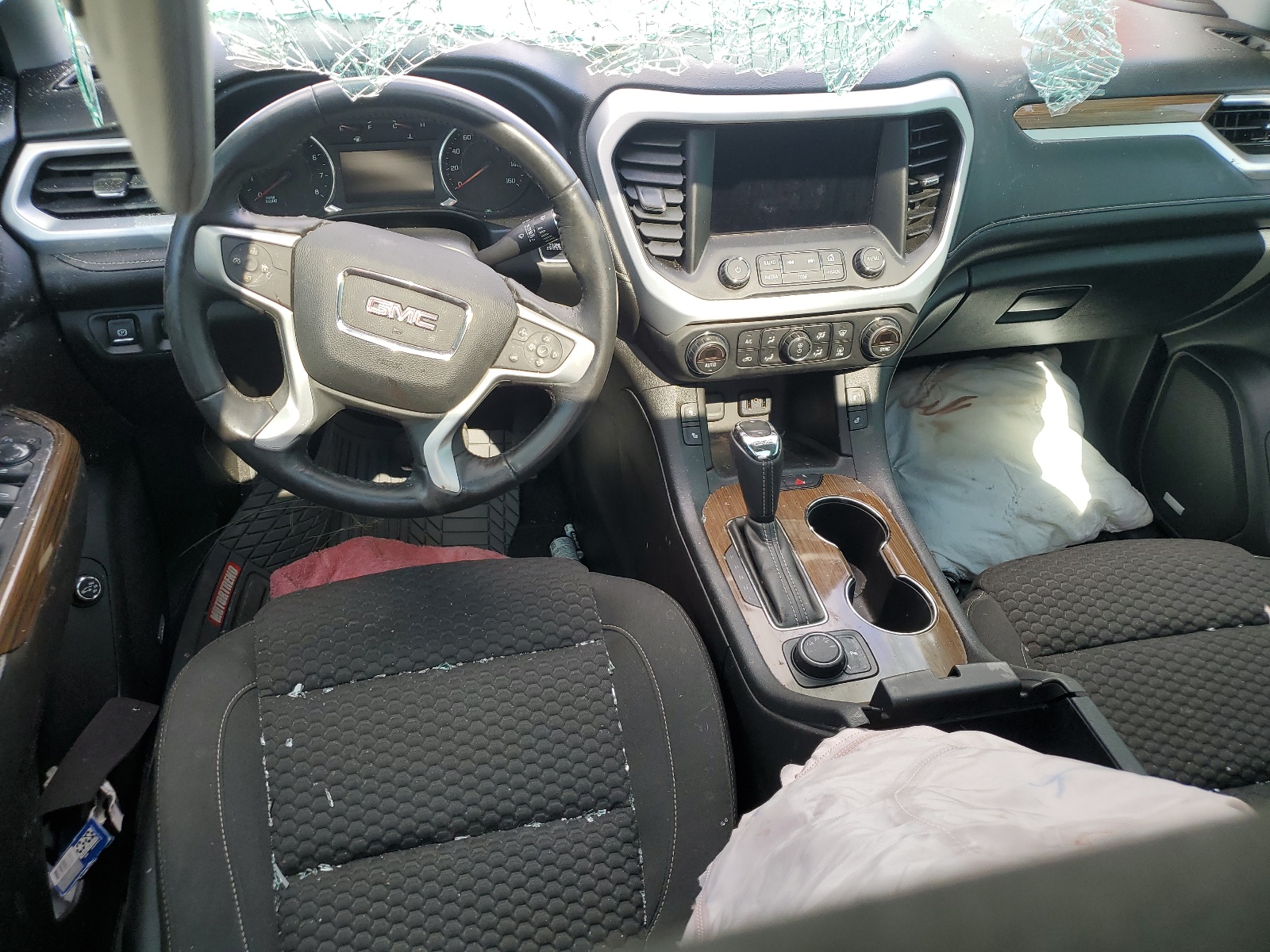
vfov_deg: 53.1
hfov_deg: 67.3
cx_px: 635
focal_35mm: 26
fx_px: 954
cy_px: 476
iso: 50
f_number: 1.5
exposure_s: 1/196
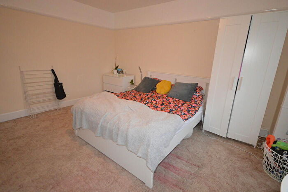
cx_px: 144
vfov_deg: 67.3
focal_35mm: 18
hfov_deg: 90.0
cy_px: 96
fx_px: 144
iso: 2200
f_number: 4.5
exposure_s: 1/60
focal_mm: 12
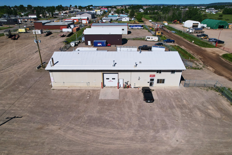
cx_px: 116
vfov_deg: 57.2
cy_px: 78
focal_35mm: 22
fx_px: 142
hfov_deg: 78.6
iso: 110
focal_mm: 8.38
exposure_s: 1/160
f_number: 2.8
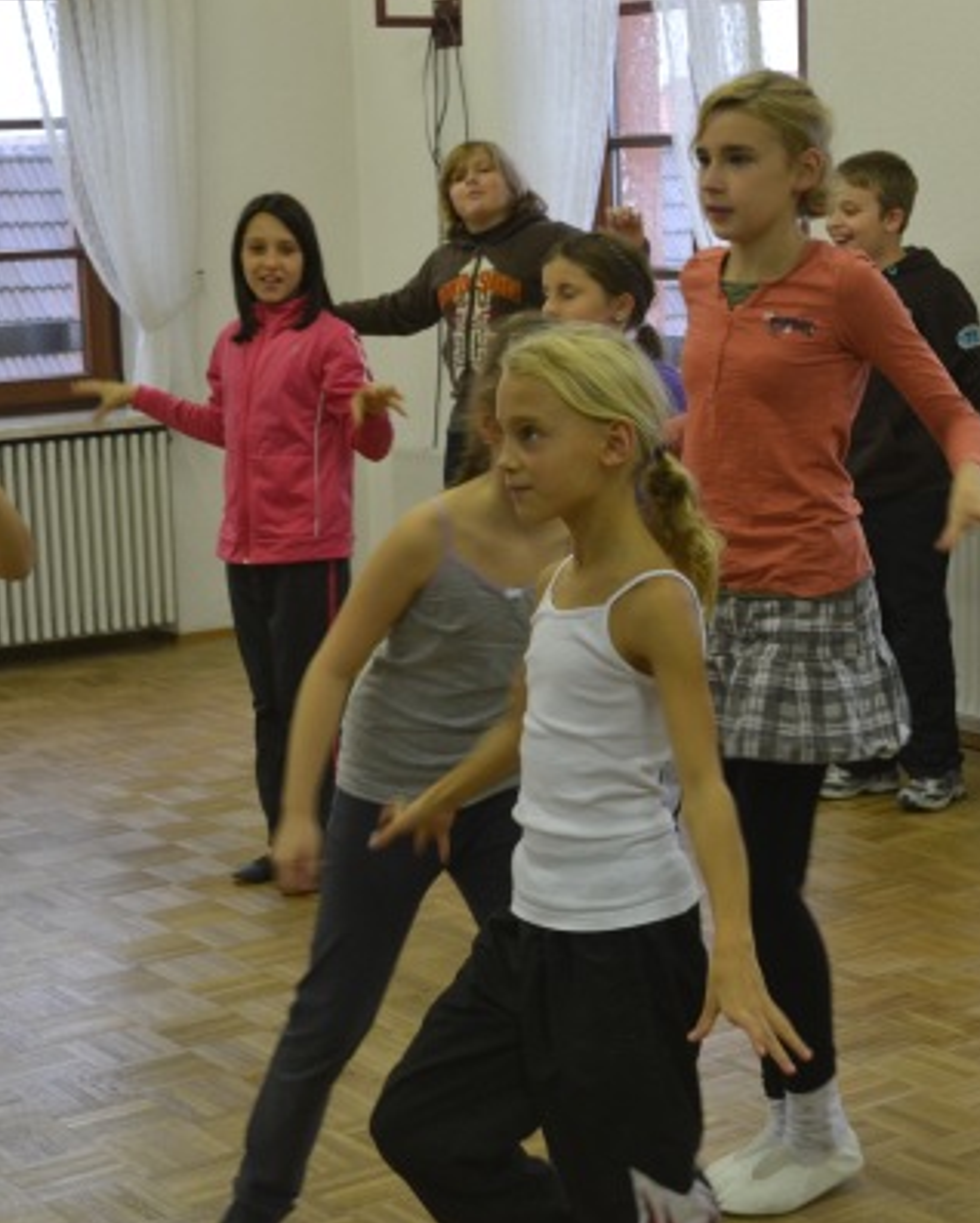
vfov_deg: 27.9
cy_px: 613
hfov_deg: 22.5
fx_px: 2463
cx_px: 573
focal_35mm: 68
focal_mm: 32
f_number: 4.8
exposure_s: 1/60
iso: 800
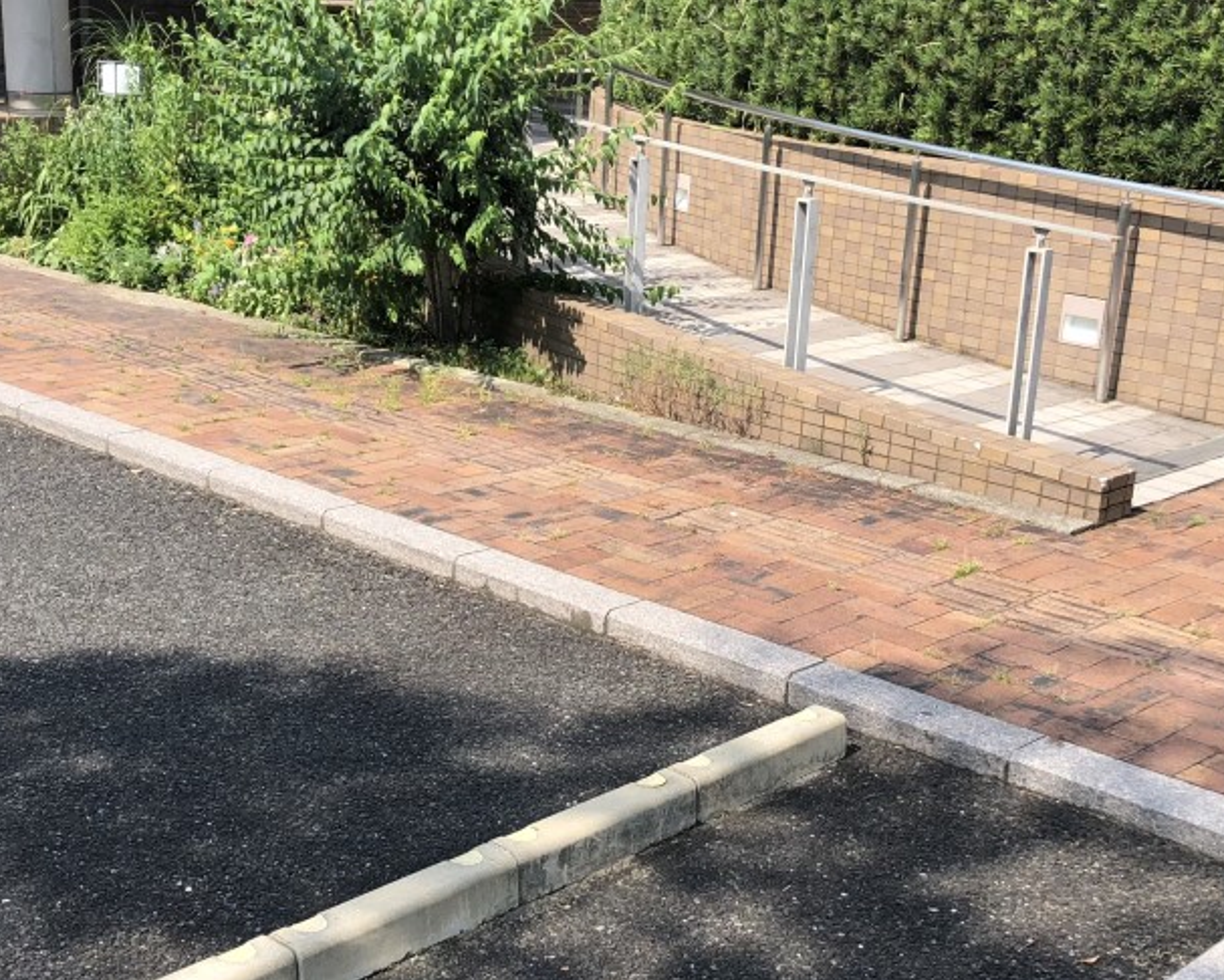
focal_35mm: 48
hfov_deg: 38.8
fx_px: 1739
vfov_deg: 31.3
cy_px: 643
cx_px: 579
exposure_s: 1/1033
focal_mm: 3.99
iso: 20
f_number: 1.8
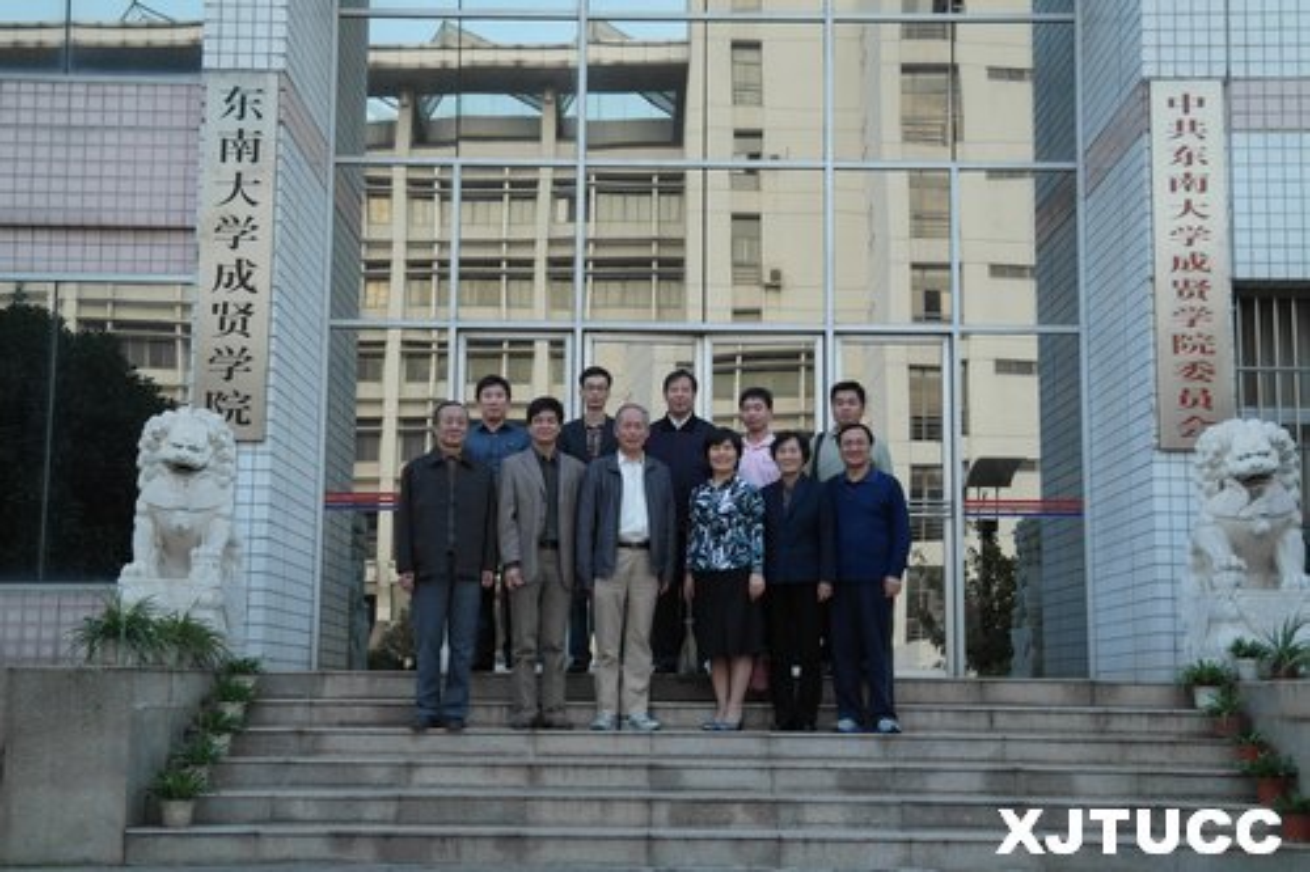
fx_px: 1819
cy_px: 436
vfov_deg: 27.0
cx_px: 655
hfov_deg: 39.6
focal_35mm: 50
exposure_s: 1/60
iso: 200
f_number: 4.5
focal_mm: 33
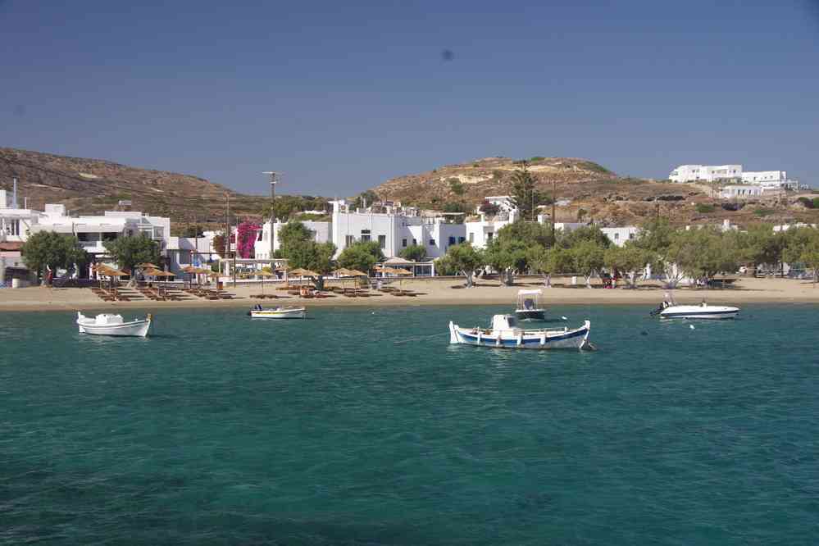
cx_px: 410
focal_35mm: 52
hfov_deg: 37.9
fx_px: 1194
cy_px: 273
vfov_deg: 25.8
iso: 200
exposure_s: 1/125
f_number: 11
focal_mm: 35
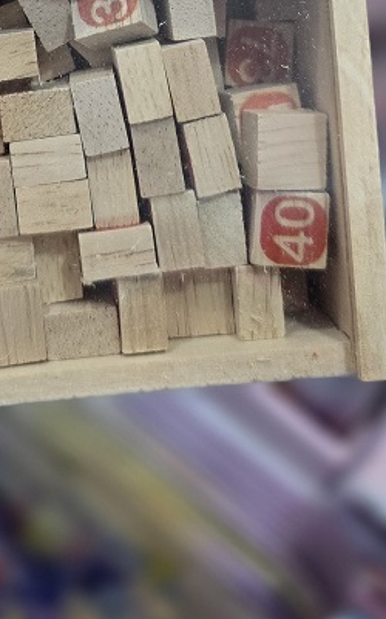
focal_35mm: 73
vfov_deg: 24.8
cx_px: 59
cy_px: -173
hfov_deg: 17.6
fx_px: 1231
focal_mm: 6.3
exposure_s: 1/100
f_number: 1.7
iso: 200
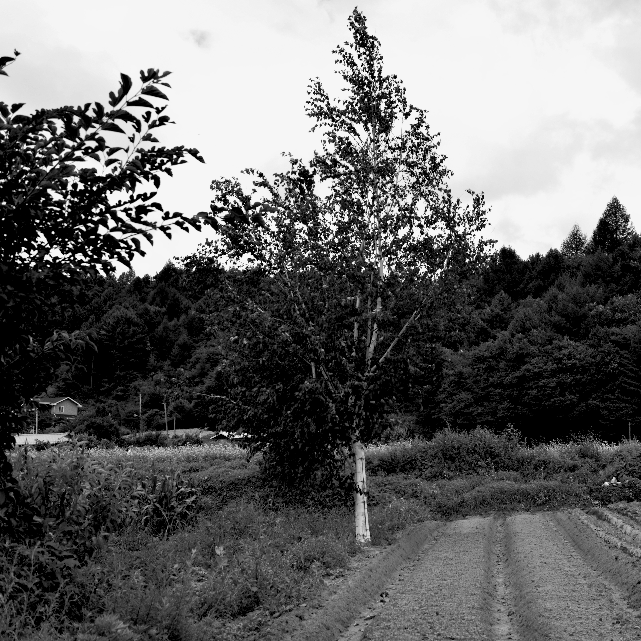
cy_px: 317
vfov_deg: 29.6
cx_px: 464
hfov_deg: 29.2
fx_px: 1215
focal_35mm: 58
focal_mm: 45
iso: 200
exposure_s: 1/250
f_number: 8
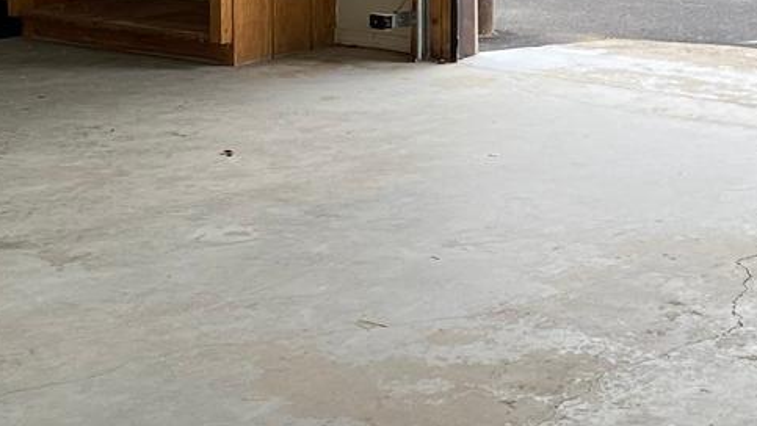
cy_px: -72
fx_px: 2409
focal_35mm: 120
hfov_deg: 17.7
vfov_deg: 10.0
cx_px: 592
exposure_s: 1/228
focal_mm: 4.25
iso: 32
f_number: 1.8
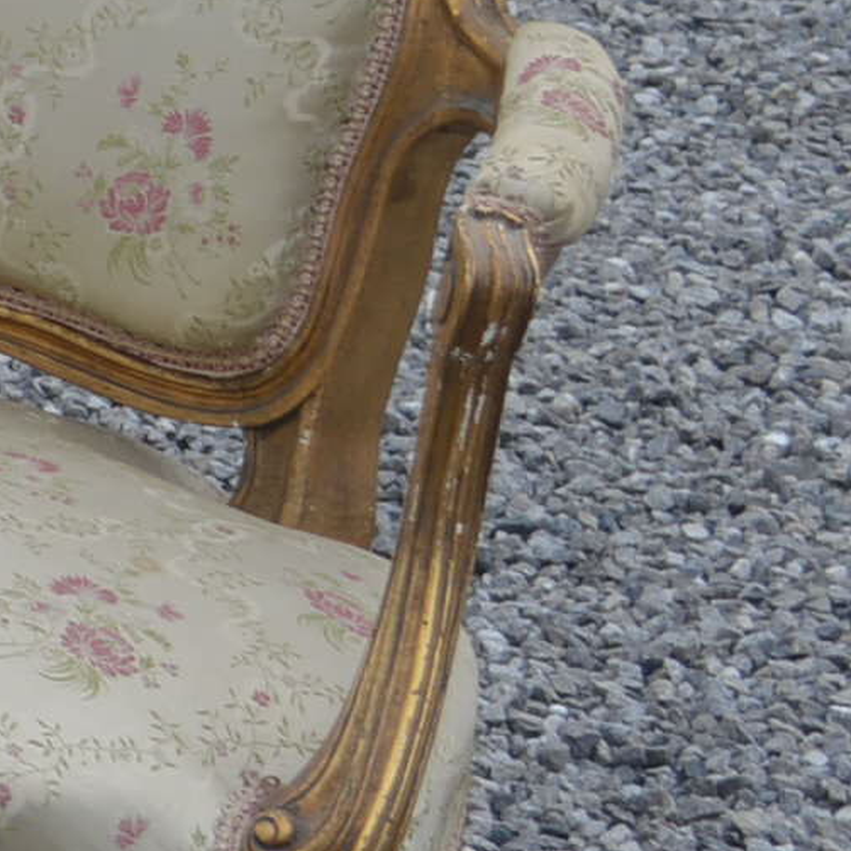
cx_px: -1561
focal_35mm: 244
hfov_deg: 6.6
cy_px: 288
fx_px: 6787
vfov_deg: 7.2
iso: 100
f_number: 6.3
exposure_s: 1/160
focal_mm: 32
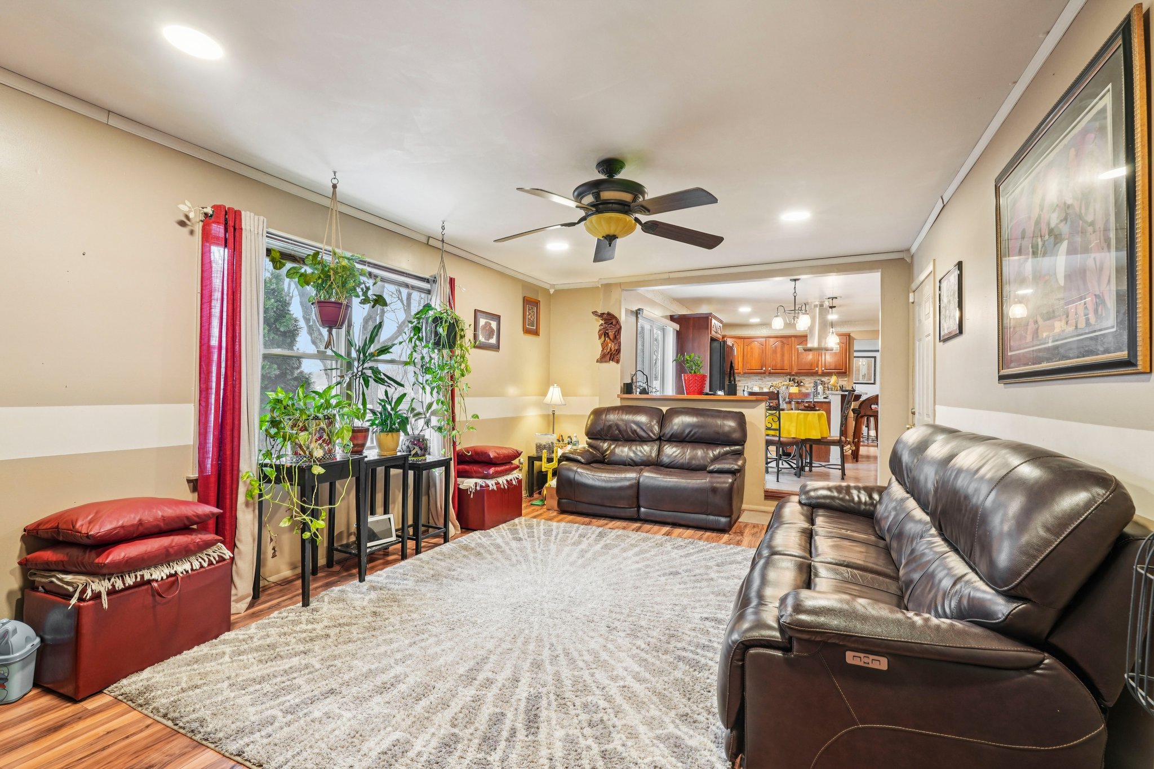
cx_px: 577
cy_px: 384
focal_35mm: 16
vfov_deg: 72.0
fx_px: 529
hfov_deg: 95.0
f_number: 9
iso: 400
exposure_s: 1/4
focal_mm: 16.5
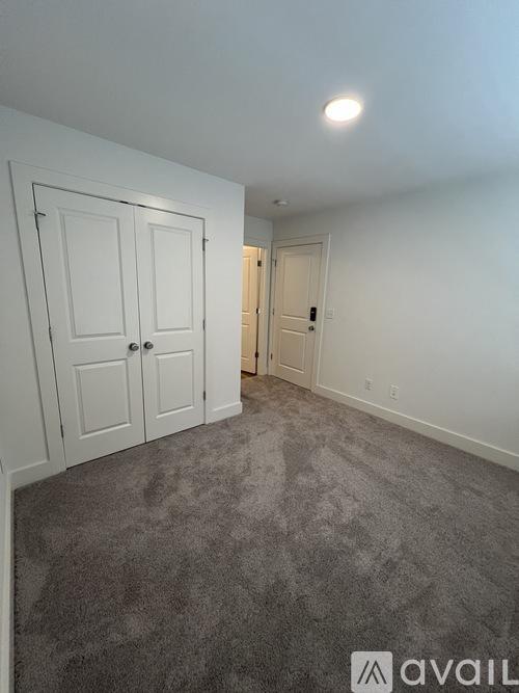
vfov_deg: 106.2
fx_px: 260
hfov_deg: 89.9
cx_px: 260
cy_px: 346
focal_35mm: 13
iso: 200
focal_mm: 1.57
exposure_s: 1/120
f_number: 1.8
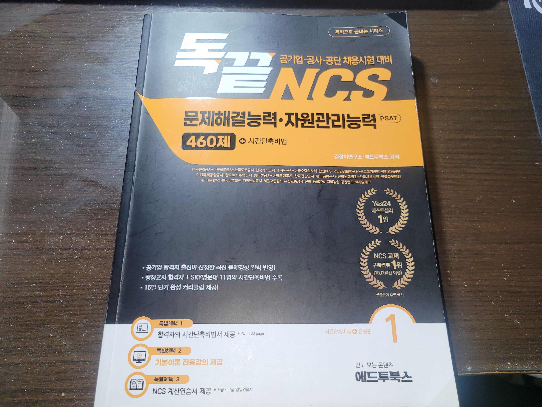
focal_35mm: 26
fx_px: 407
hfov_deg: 67.3
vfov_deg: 53.1
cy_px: 204
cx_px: 271
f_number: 1.8
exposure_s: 1/40
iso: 125
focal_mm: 5.4
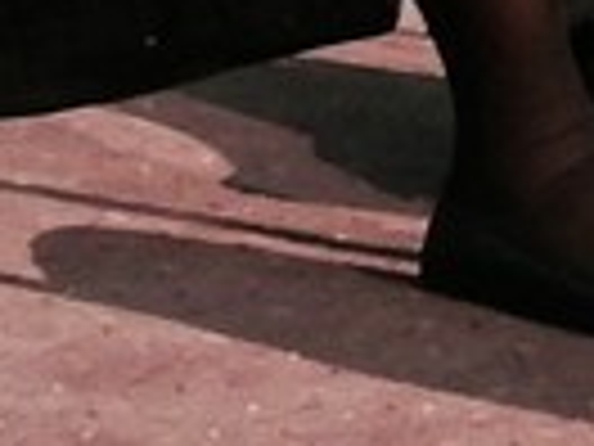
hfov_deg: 6.0
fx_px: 5628
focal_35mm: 328
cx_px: 963
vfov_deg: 4.4
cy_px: -797
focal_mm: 3.81
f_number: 2.2
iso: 800
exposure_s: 1/16.7
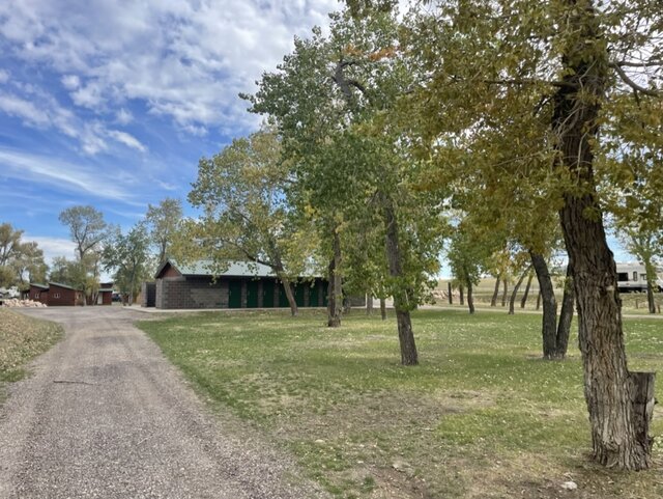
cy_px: 250
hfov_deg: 67.3
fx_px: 498
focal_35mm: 26
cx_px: 332
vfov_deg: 53.1
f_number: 1.6
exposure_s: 1/2398
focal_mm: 4.2
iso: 32
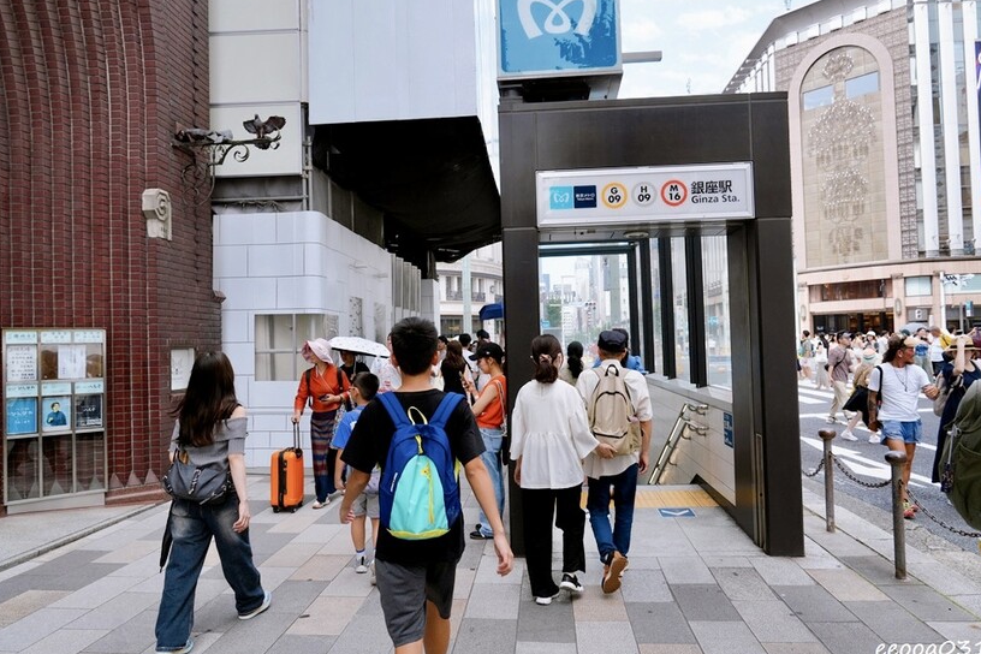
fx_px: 681
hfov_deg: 71.5
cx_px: 503
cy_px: 329
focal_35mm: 25
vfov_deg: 51.3
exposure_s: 1/250
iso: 320
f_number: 8
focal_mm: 24
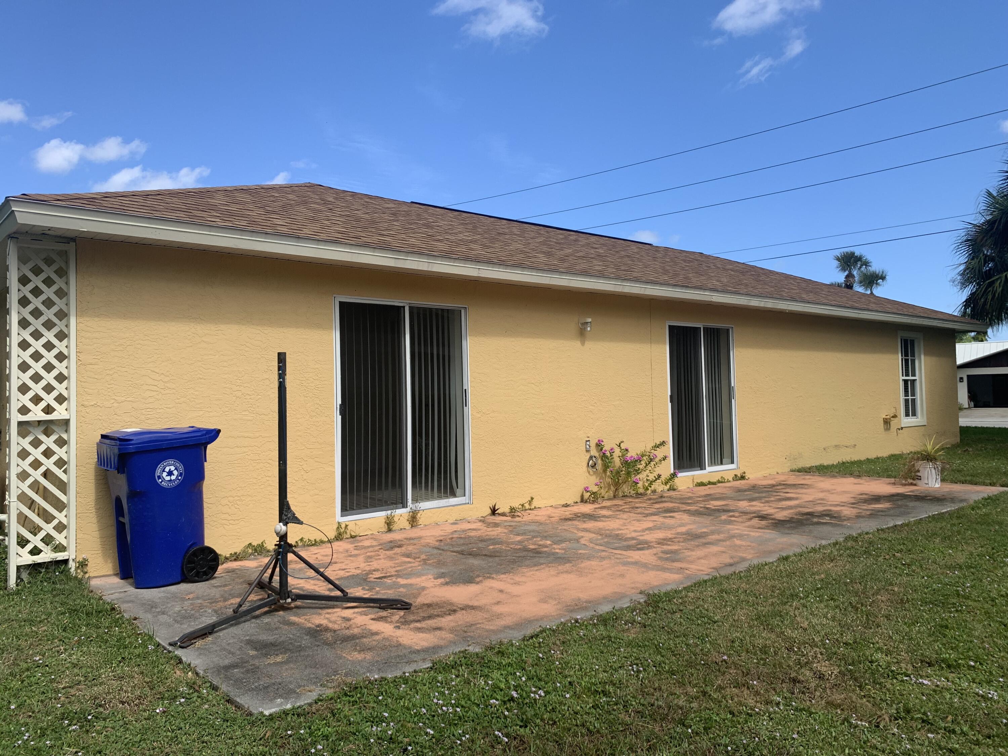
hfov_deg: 67.3
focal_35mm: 26
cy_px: 378
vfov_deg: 53.1
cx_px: 504
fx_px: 757
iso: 25
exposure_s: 1/1953
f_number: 1.8
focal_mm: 4.25
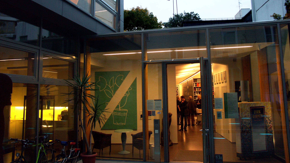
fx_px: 261
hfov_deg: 58.0
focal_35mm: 34
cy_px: 60
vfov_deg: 34.5
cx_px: 146
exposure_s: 1/13
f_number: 2.8
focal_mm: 8
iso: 100
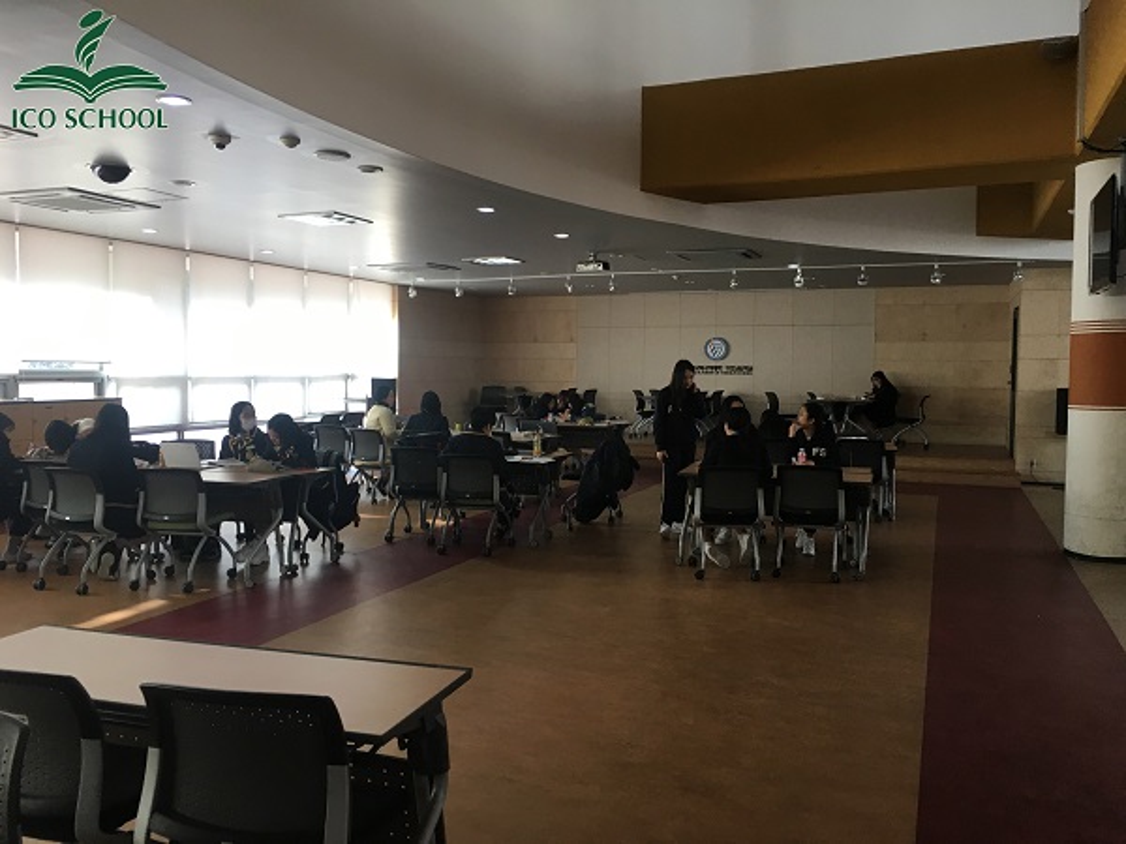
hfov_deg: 61.7
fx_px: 943
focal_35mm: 29
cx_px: 563
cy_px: 422
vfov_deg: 48.2
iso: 32
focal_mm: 4.15
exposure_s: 1/30
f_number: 2.2
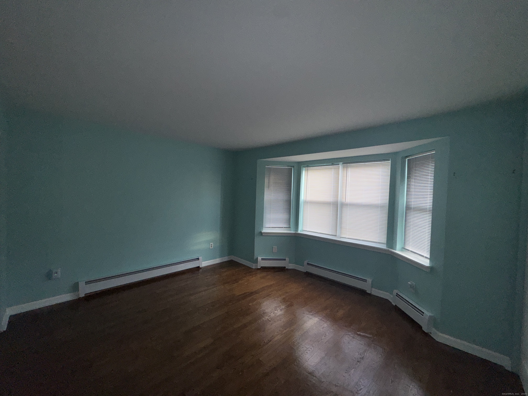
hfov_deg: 102.1
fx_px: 214
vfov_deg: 85.7
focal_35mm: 14
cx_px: 264
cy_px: 198
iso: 50
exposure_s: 1/122
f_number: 2.2
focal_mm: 2.22
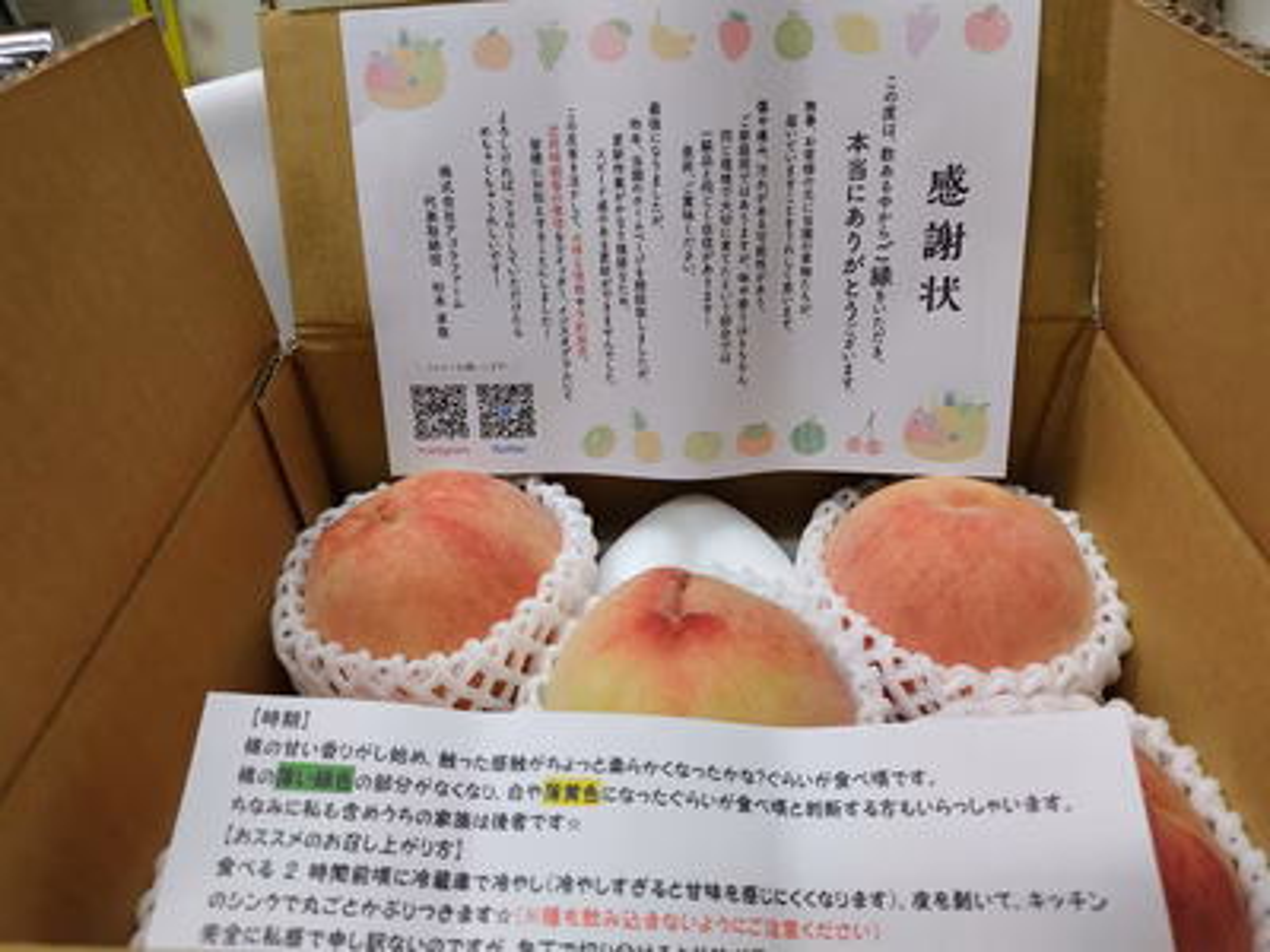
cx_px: 635
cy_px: 476
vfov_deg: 58.9
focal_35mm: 23
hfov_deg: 73.9
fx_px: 844
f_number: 1.9
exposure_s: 1/120
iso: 190
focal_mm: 5.5
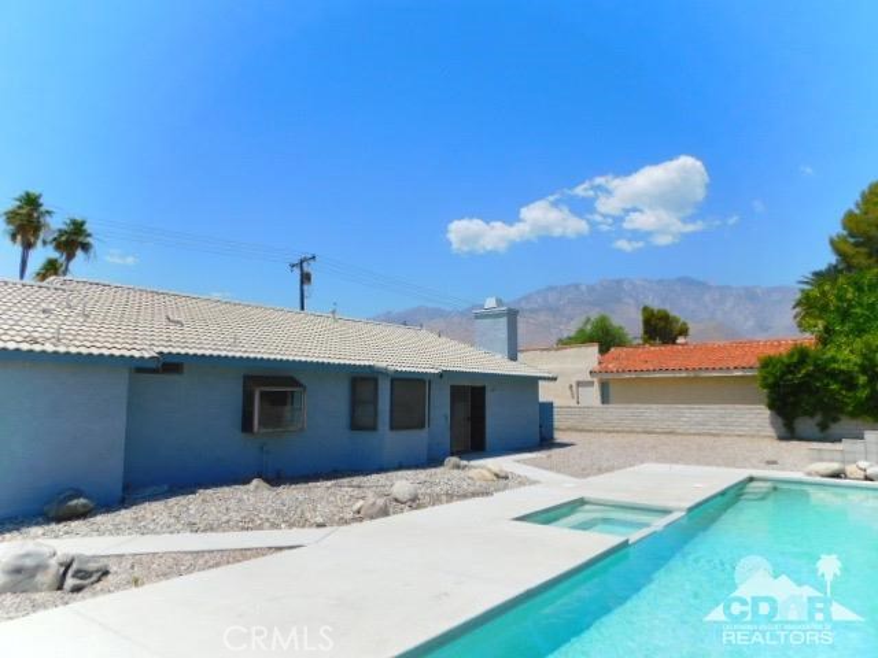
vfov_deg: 58.9
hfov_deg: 73.9
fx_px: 583
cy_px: 329
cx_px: 439
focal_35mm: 23
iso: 125
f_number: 6
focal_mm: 4
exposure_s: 1/800
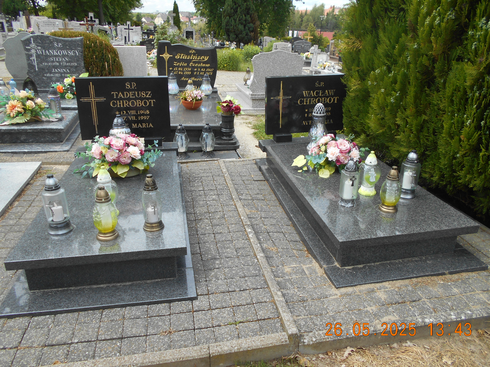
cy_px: 184
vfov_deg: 53.1
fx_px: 368
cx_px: 245
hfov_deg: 67.3
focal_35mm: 26
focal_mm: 4.6
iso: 80
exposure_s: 1/320
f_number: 3.2
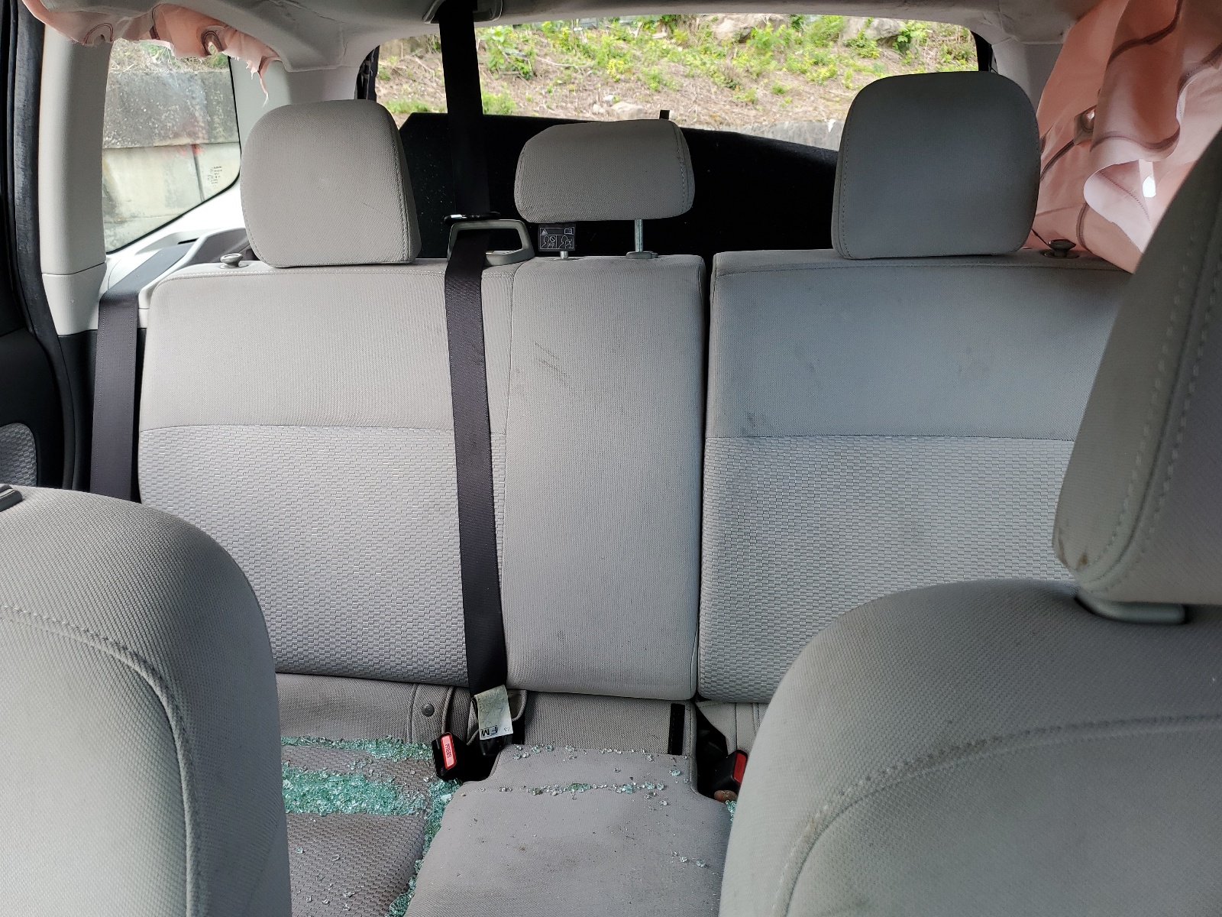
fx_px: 918
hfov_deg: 67.3
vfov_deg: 53.1
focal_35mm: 26
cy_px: 458
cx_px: 611
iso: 50
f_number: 1.5
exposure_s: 1/294
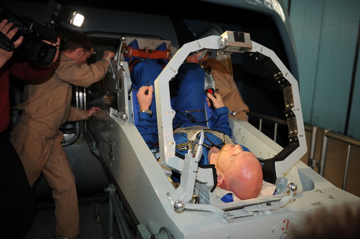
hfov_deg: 58.7
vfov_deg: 41.1
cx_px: 180
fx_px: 320
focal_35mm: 32
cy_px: 120
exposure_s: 1/100
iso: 800
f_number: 2.8
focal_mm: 32
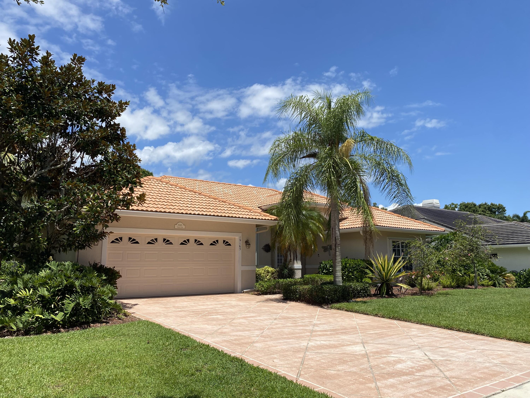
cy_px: 199
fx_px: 398
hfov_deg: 67.3
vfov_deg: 53.1
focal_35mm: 26
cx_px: 265
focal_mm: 4.25
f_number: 1.8
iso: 32
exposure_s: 1/3731
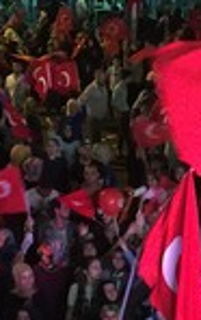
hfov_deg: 9.5
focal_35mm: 139
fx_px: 1214
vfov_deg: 14.4
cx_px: 106
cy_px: 413
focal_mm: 4.15
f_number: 2.2
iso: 125
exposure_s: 1/8
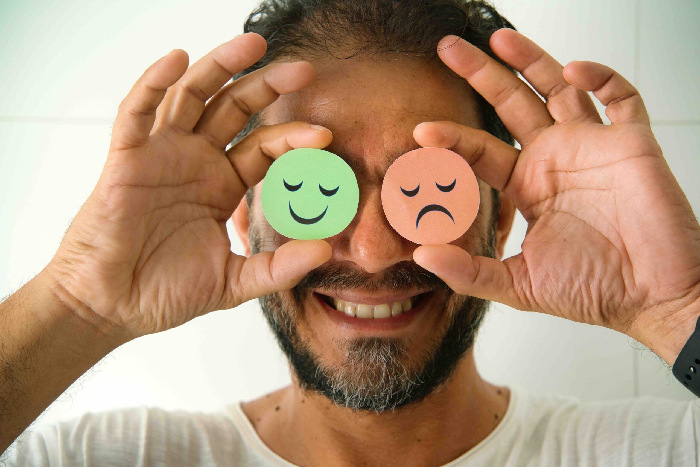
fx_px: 1848
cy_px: 234
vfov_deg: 14.4
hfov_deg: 21.5
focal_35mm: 95
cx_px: 350
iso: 200
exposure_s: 1/400
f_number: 6.3
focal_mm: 95
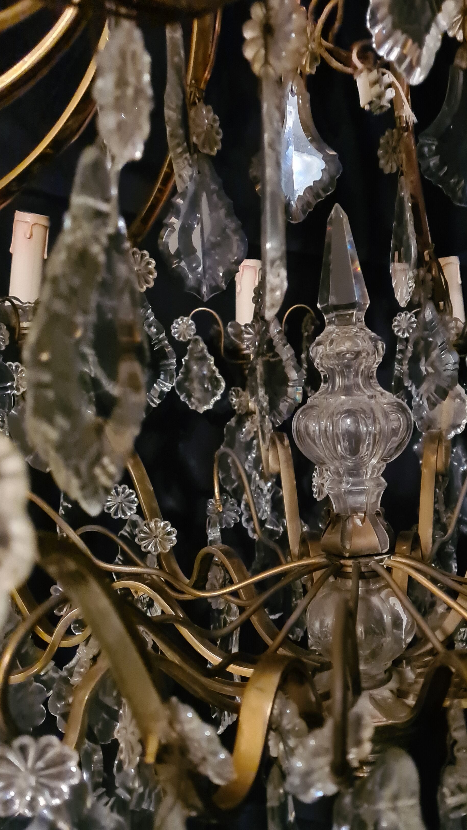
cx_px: 349
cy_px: 451
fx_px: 770
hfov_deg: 33.1
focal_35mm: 35
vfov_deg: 56.5
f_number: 1.8
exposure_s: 1/25
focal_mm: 5.4
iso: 1600
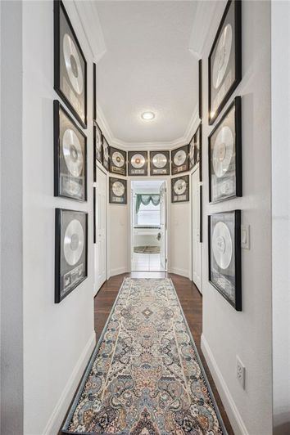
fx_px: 169
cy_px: 218
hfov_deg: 81.1
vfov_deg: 104.3
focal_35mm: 14
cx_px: 145
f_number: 9
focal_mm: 14
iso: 200
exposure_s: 1/25
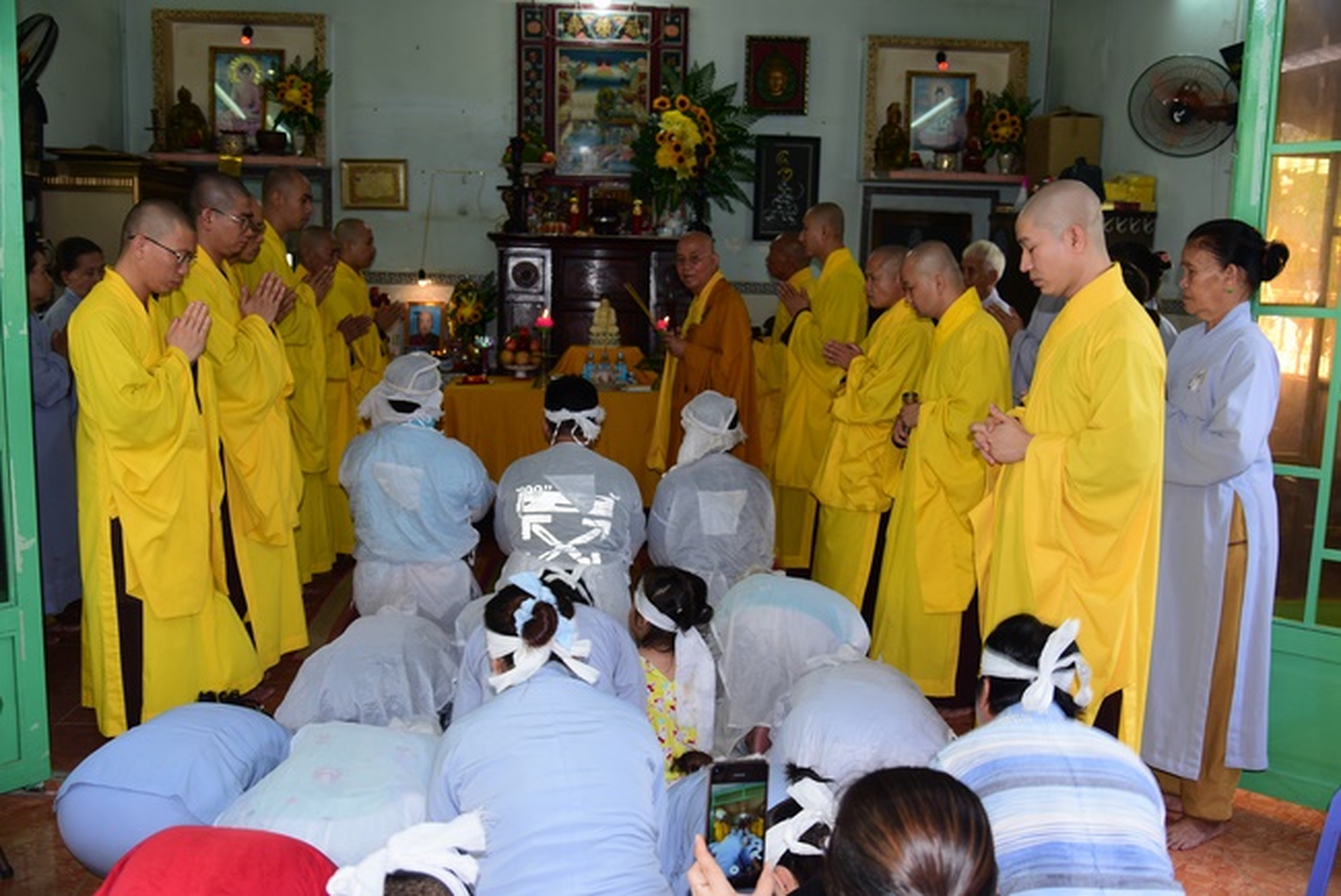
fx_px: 1192
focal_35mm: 32
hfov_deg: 58.7
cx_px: 670
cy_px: 448
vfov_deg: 41.2
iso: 320
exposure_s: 1/60
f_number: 4
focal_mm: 32
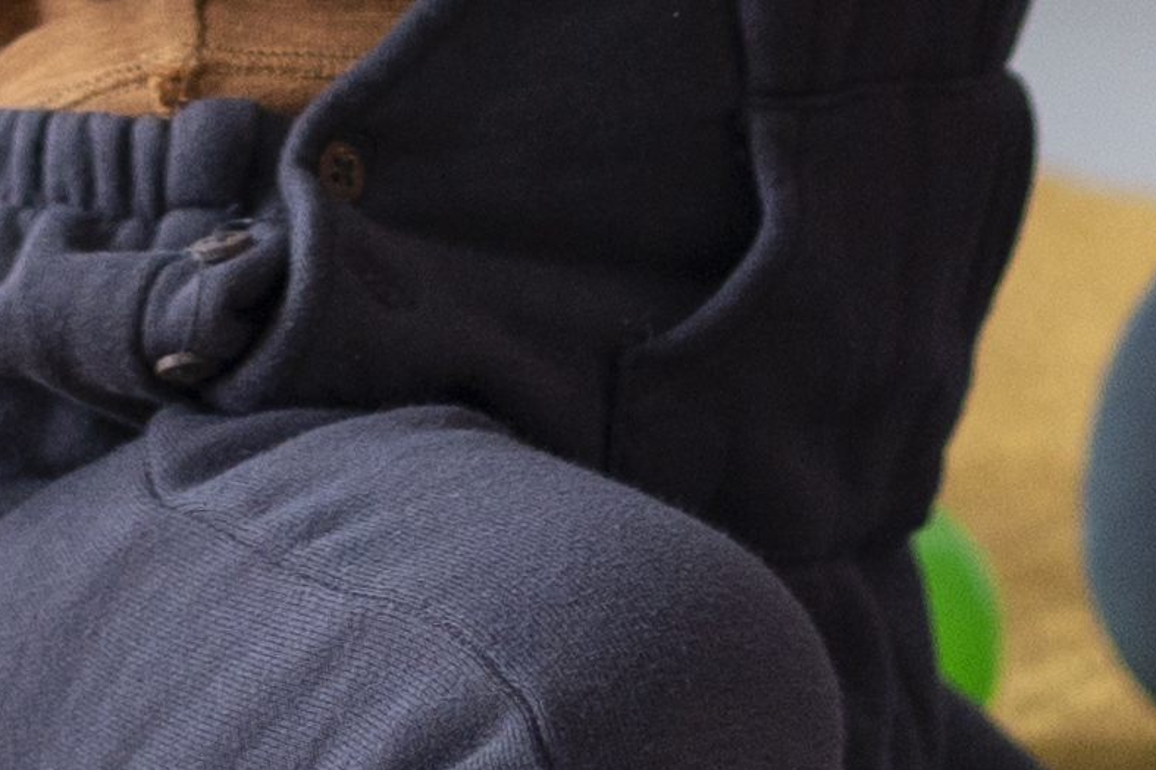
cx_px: 755
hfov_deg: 7.7
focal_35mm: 267
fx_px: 8570
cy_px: -1011
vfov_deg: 5.0
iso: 400
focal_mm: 35
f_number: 1.8
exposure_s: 1/250
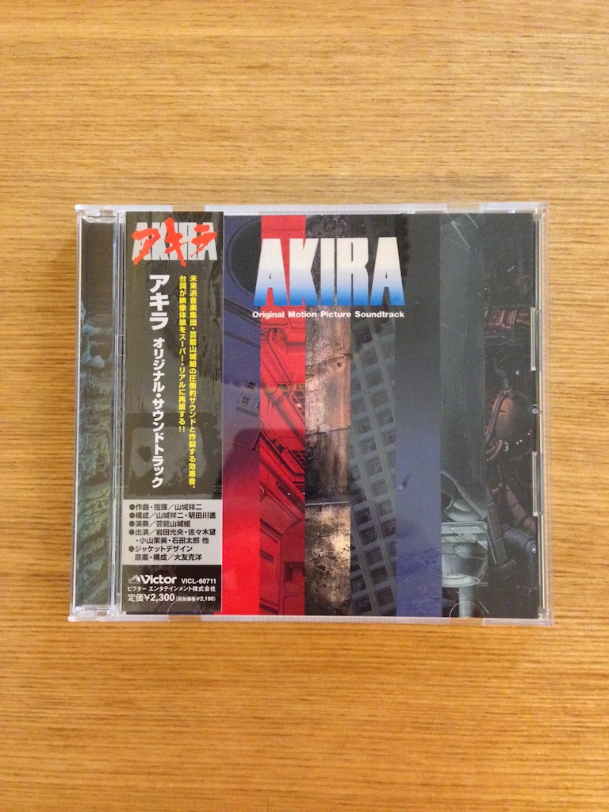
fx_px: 774
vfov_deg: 55.4
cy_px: 406
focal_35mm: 33
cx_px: 304
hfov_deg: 42.9
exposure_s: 1/15
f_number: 2.4
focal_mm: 4.12
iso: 800
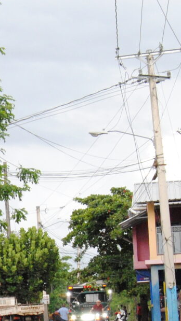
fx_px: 1067
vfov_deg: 16.8
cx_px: -43
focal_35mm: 125
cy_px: 321
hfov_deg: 9.5
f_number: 10
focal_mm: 24
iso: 800
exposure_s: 1/125
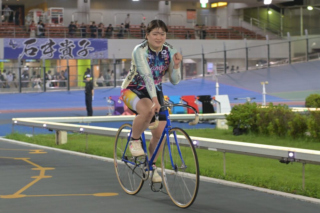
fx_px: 622
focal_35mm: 70
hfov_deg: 28.8
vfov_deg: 19.5
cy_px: 106
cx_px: 160
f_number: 4
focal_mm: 70
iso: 1250
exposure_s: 1/160
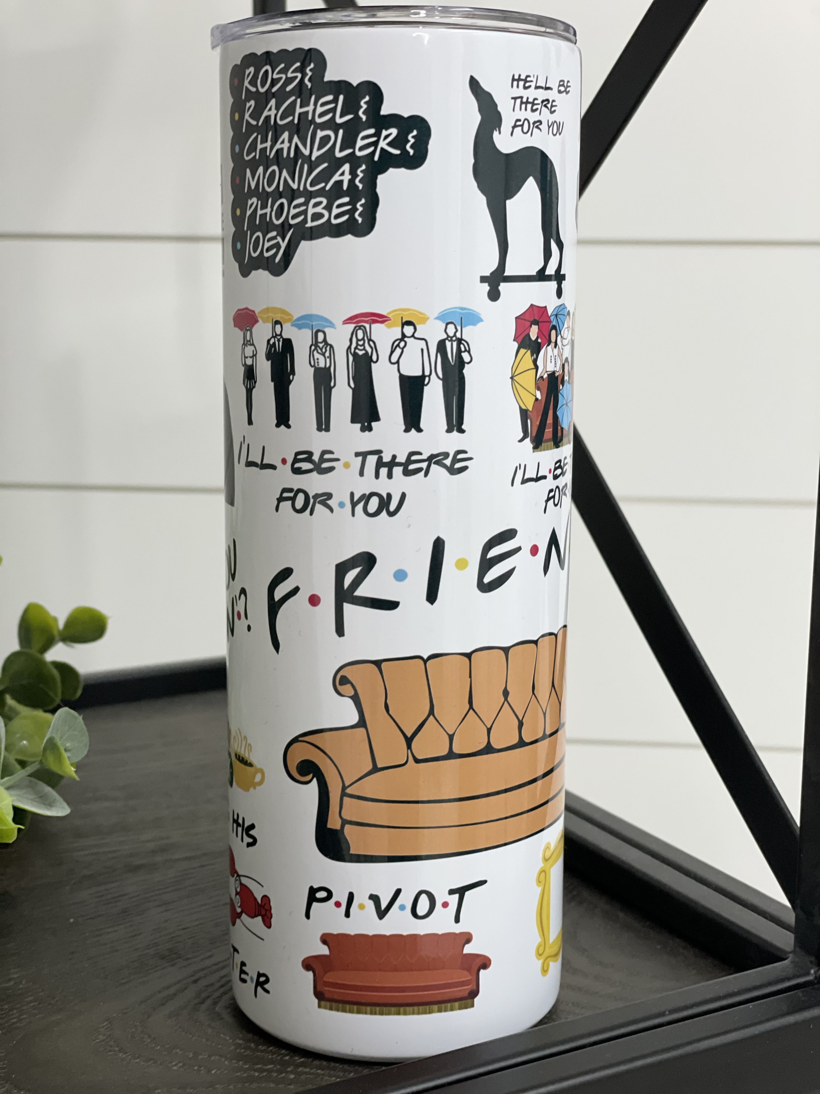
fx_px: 1642
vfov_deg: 36.8
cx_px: 410
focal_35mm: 52
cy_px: 547
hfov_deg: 28.0
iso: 160
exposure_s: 1/40
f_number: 2
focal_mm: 6
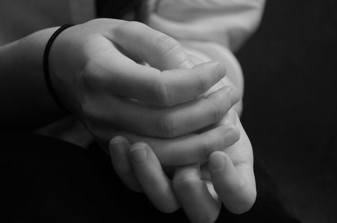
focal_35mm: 174
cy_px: 117
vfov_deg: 7.9
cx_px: 160
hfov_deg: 11.9
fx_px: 1621
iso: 2500
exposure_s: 1/40
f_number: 5.6
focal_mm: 105
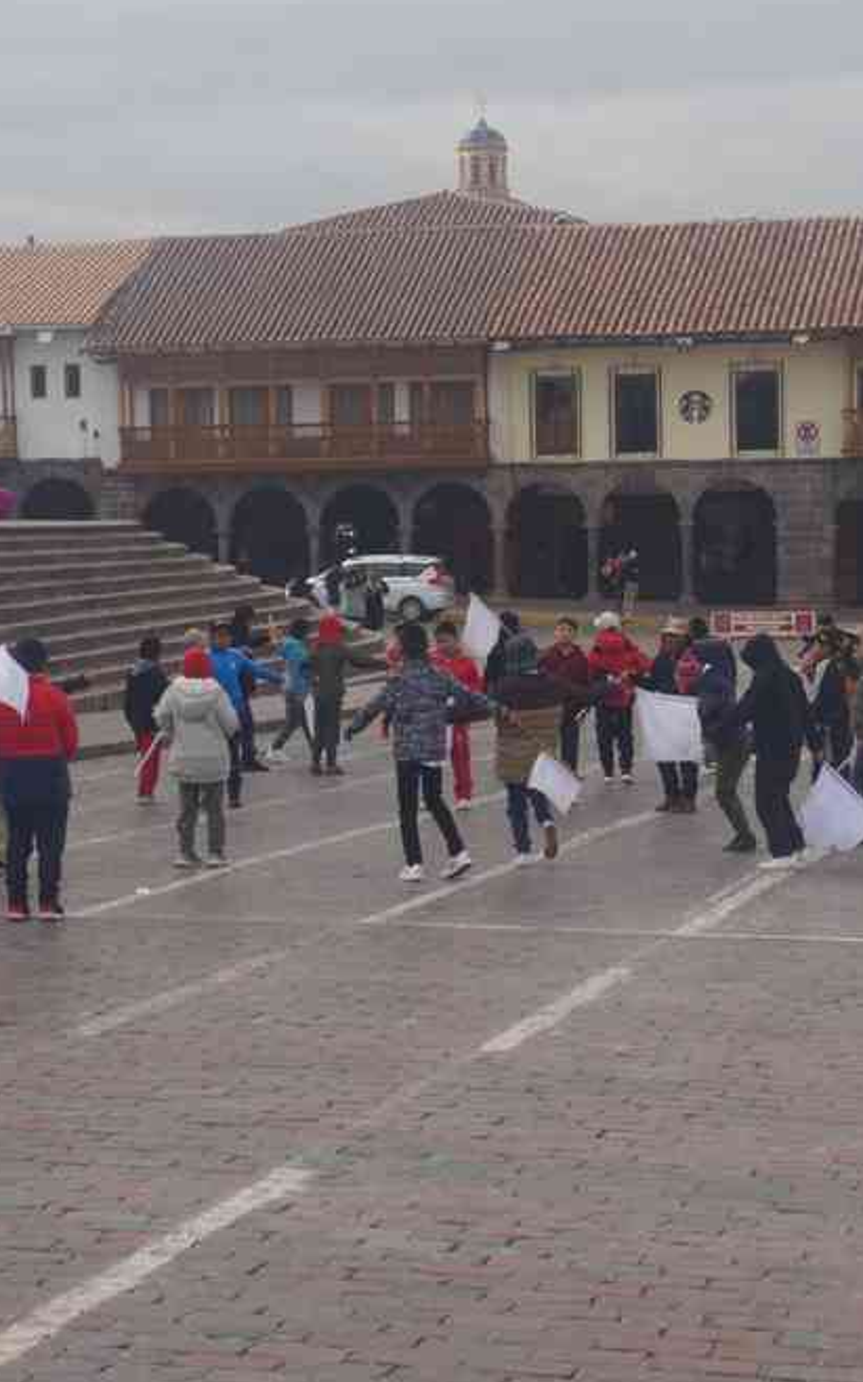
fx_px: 3756
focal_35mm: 100
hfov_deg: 13.1
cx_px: 293
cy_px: 687
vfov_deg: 20.8
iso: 200
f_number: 10
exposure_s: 1/80
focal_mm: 43
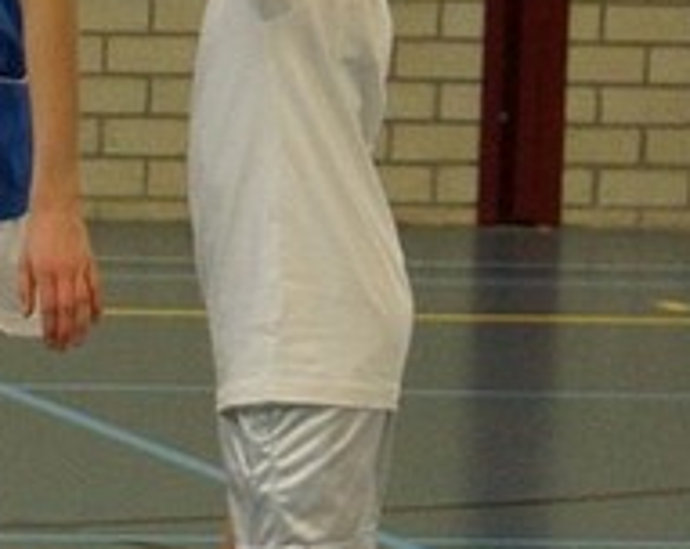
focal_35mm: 378
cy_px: 390
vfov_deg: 4.1
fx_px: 7704
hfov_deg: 5.0
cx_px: -1066
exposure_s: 1/320
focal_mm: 50
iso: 800
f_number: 2.8
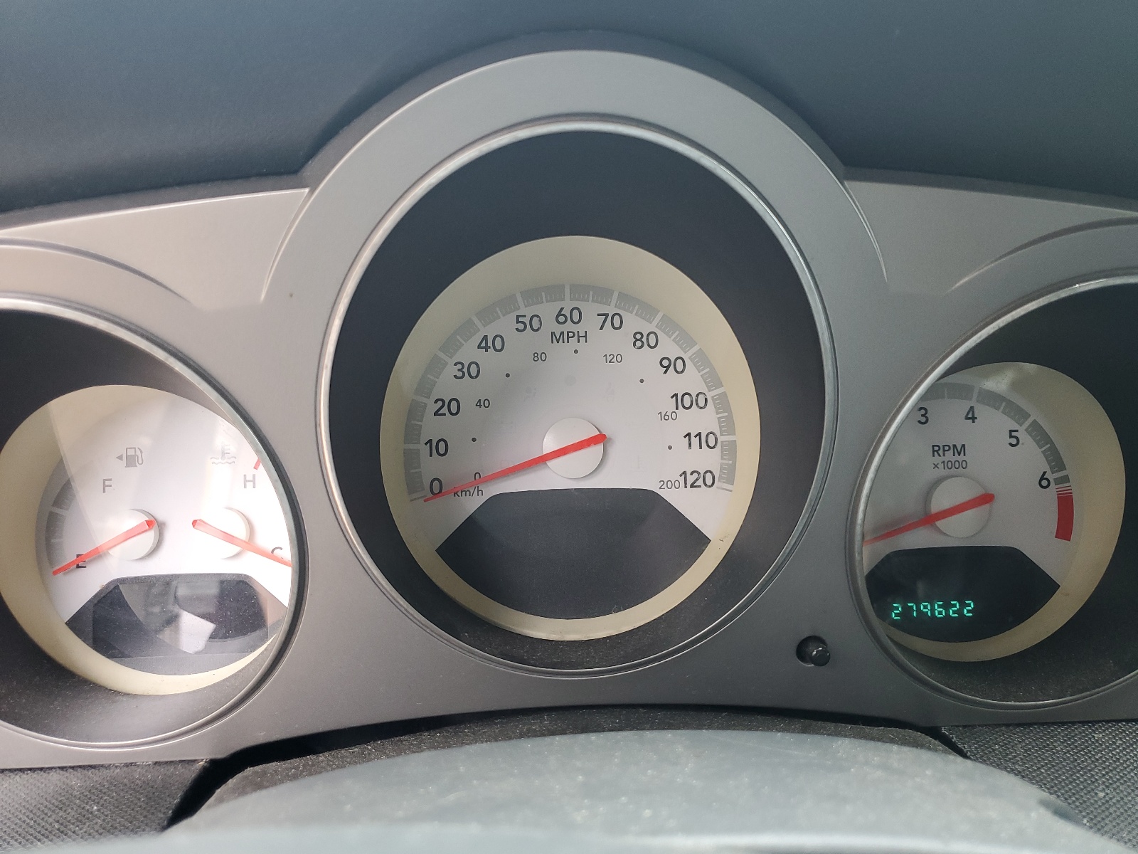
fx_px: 855
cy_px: 427
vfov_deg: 53.1
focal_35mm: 26
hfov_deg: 67.3
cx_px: 569
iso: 79
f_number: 1.5
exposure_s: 1/60.2
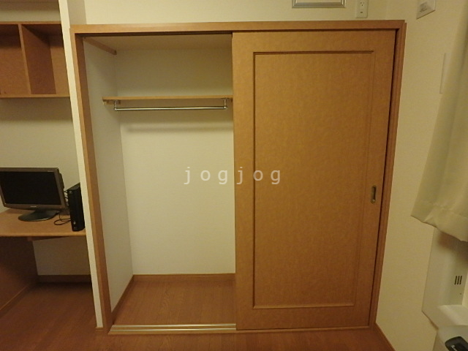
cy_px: 176
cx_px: 234
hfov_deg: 79.0
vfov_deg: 63.4
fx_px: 284
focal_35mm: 21
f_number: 3.5
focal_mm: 3.7
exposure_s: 1/30
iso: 640
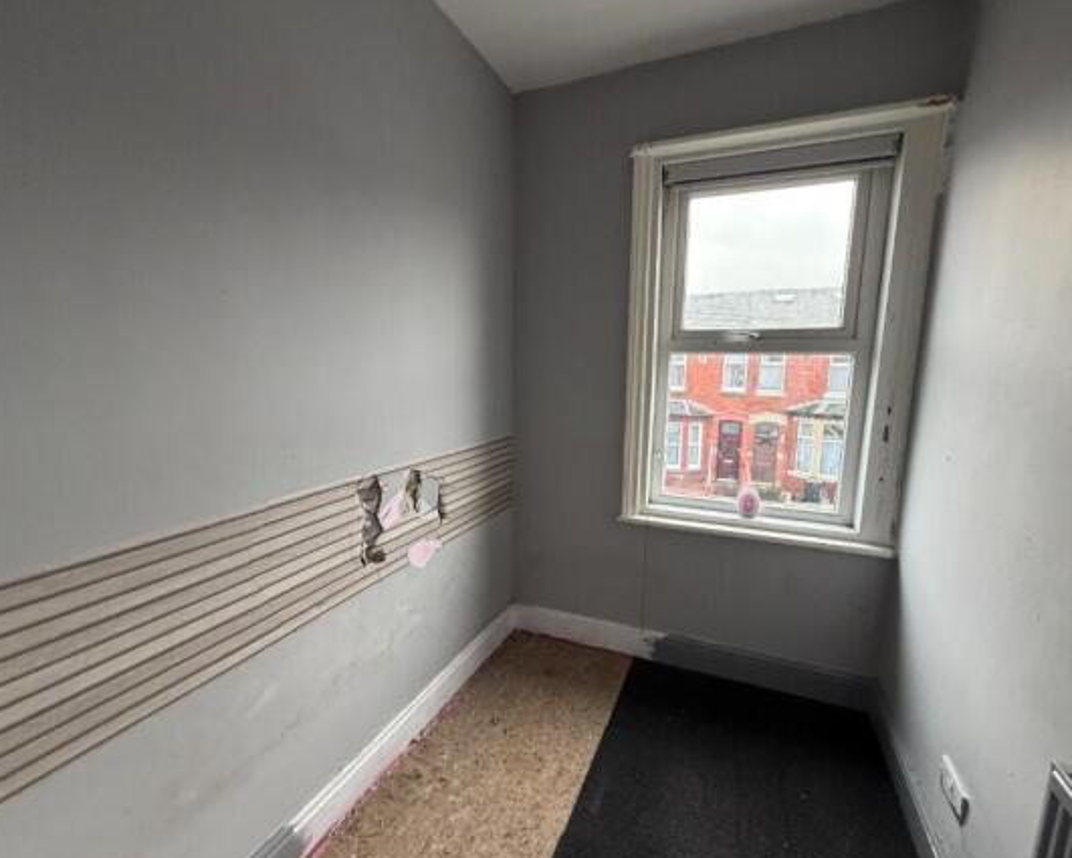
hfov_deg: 96.8
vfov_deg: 84.0
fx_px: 476
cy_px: 437
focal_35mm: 15
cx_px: 546
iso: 320
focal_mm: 2.22
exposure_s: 1/96
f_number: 2.2
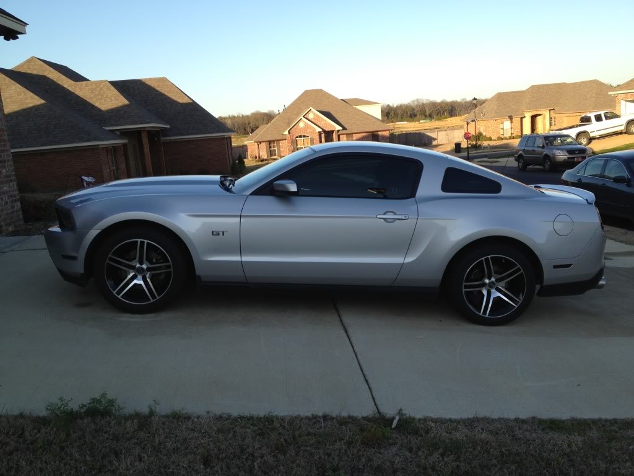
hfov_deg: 52.6
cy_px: 238
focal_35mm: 35
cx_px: 317
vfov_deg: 40.7
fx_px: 641
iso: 64
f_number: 2.4
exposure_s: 1/525
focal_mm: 4.3
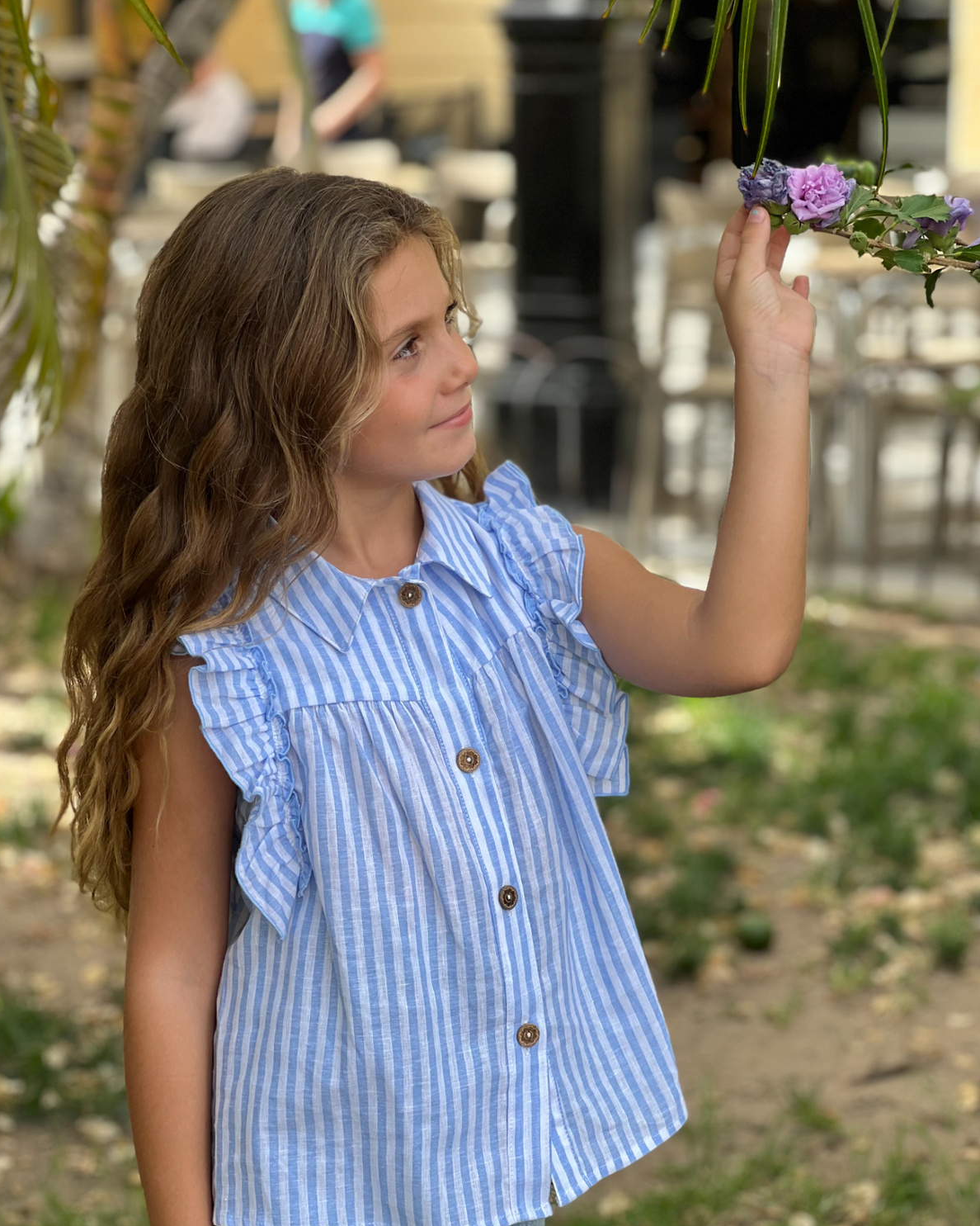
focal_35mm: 81
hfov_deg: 18.9
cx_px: 487
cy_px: 646
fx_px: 2937
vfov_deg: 23.6
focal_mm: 9
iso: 25
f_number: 2.8
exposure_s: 1/121
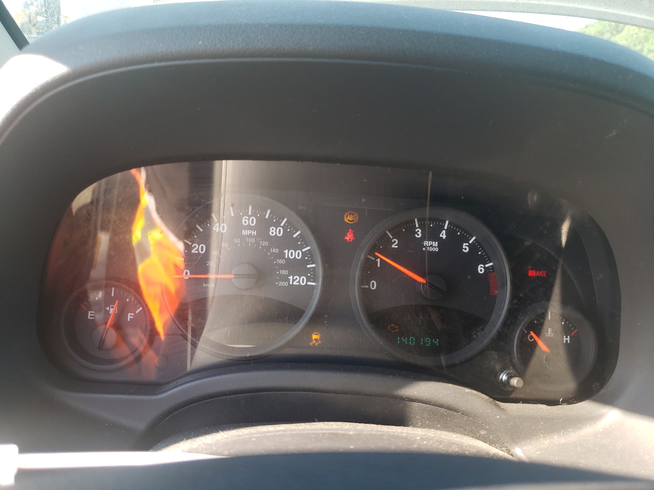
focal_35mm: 26
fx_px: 491
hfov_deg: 67.3
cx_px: 327
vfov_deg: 53.1
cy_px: 245
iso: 50
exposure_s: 1/139
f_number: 1.5
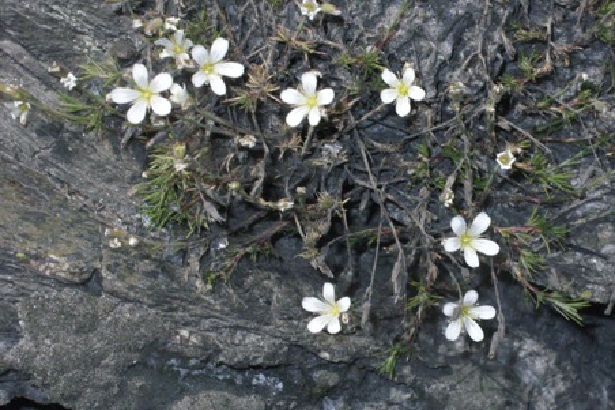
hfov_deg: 17.5
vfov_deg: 11.7
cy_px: 182
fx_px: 1998
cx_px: 344
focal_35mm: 117
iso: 400
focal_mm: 16.4
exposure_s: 1/1833
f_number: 6
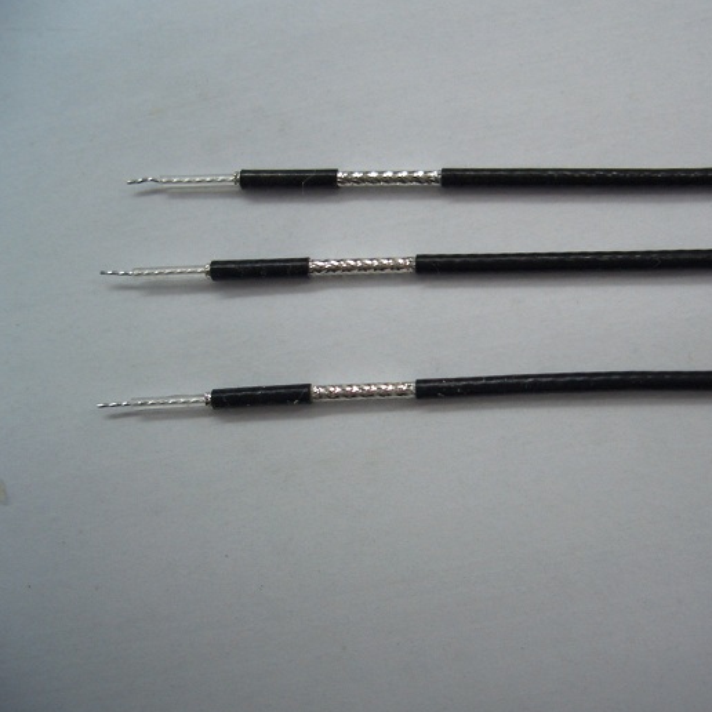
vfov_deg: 40.0
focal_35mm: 42
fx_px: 977
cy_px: 359
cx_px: 472
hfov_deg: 39.6
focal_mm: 5.8
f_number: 2.6
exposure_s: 1/50
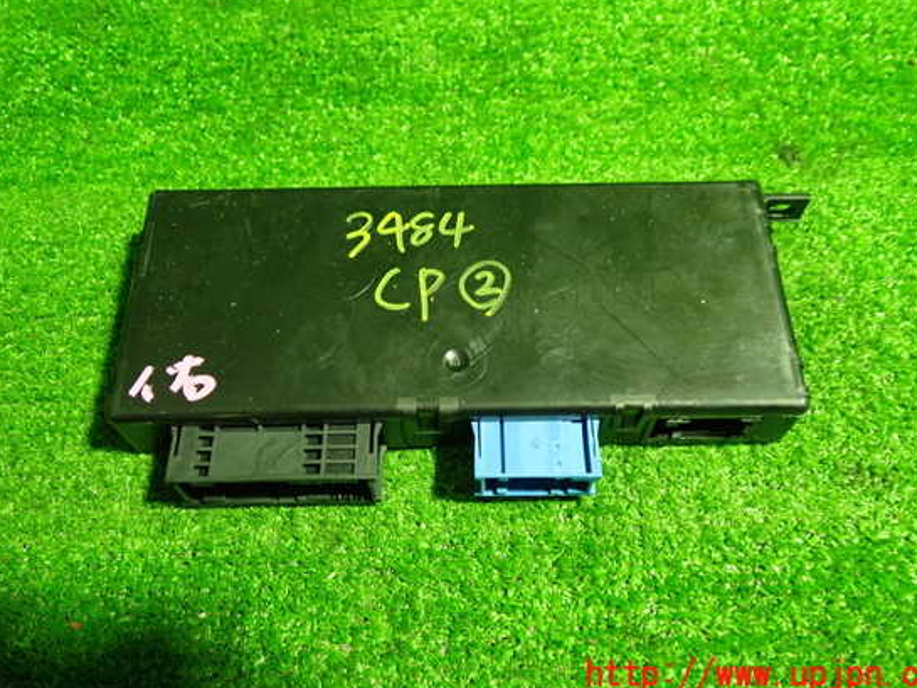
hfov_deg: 55.3
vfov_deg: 42.9
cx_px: 461
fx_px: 874
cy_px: 318
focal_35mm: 33
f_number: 2.3
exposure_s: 1/30
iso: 640
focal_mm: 5.4
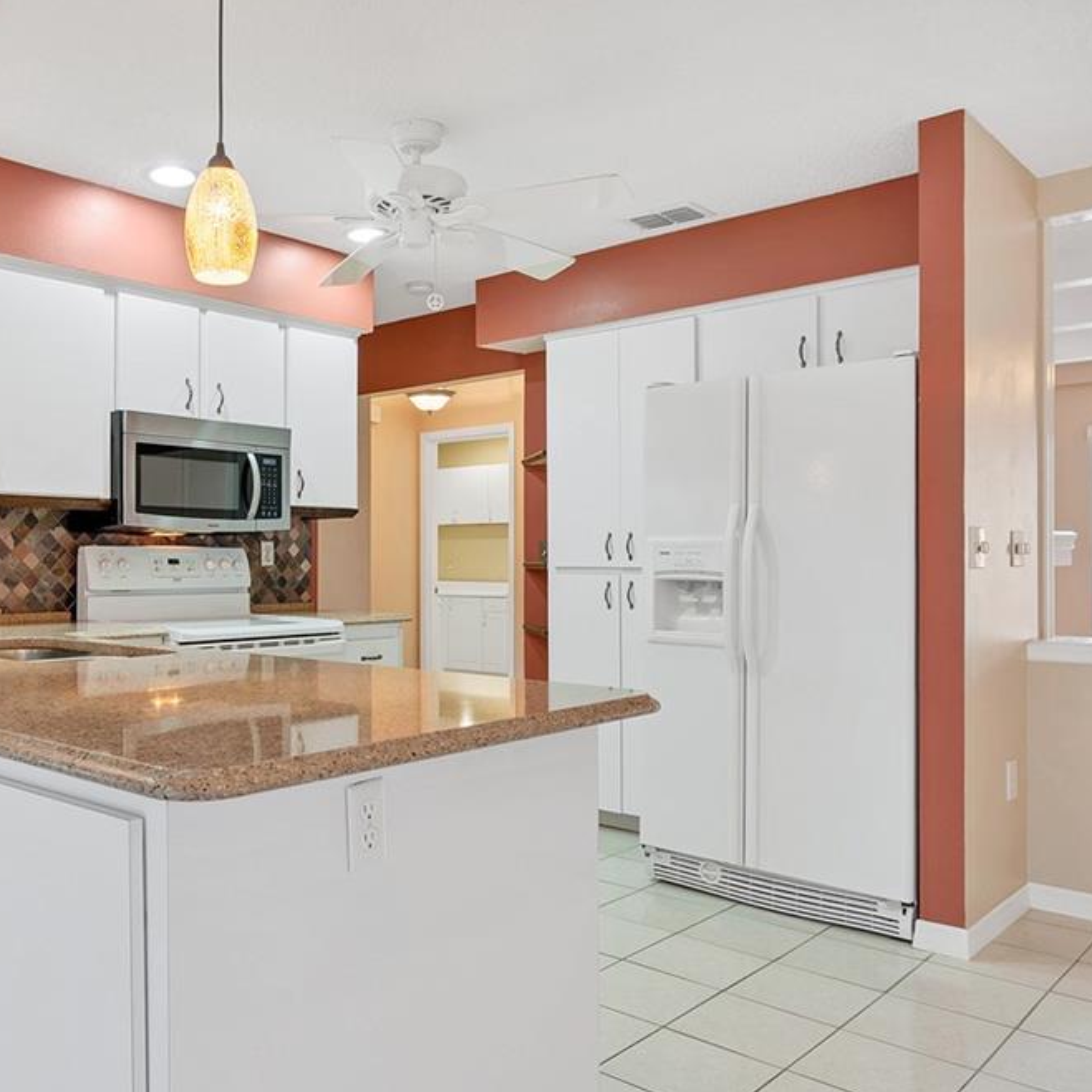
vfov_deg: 55.6
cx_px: 356
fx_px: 1035
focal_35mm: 29
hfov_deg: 54.4
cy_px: 547
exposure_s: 1/10
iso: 320
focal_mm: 22
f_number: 8
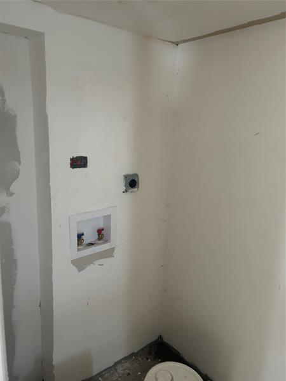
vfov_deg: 67.3
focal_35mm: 26
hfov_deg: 53.1
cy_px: 190
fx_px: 286
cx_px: 143
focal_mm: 5.7
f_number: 1.5
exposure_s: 1/53
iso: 500
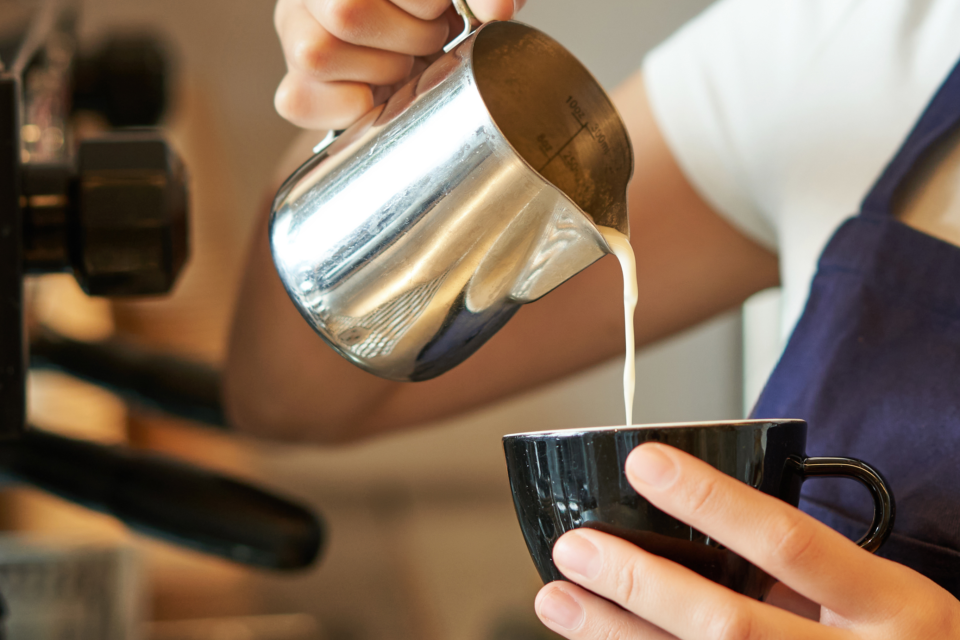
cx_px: 638
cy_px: 120
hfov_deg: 16.9
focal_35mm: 121
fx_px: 3226
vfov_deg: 11.3
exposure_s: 1/250
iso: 320
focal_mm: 55
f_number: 2.5
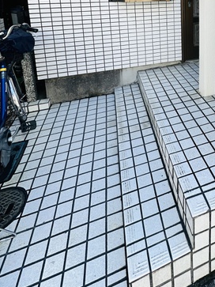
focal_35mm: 27
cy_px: 22
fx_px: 224
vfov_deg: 55.5
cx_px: 196
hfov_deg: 46.1
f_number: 2.2
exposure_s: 1/361
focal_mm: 2.22
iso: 40
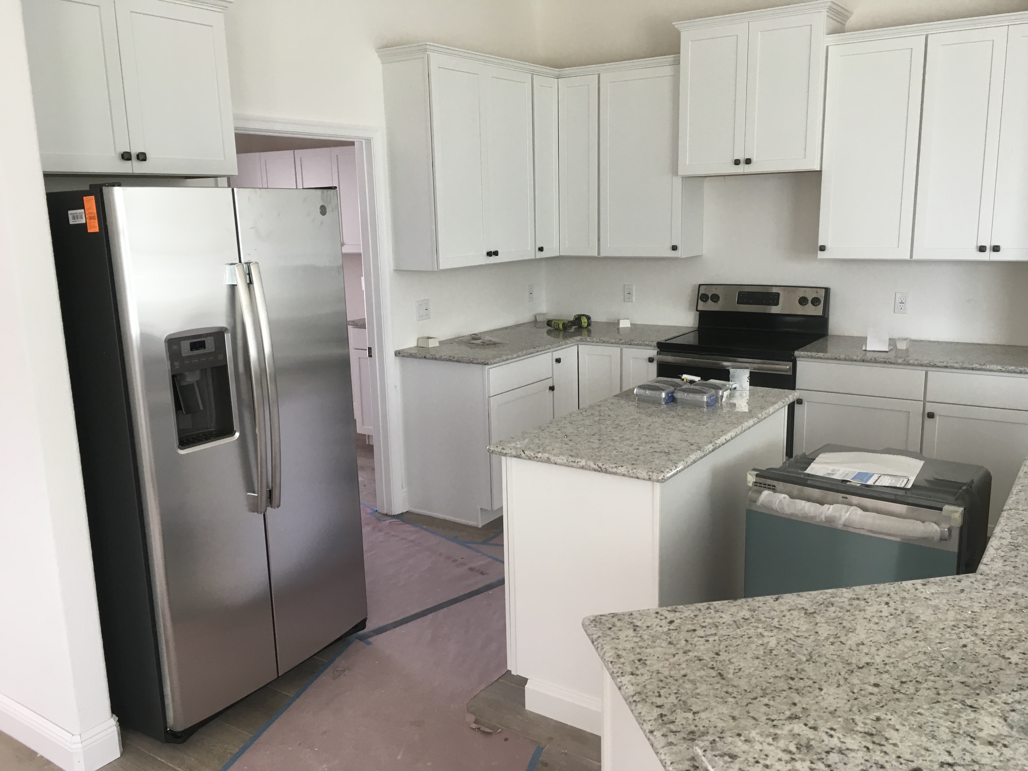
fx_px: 861
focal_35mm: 29
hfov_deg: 61.7
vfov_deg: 48.2
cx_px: 514
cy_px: 386
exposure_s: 1/30
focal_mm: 4.15
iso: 40
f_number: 2.2
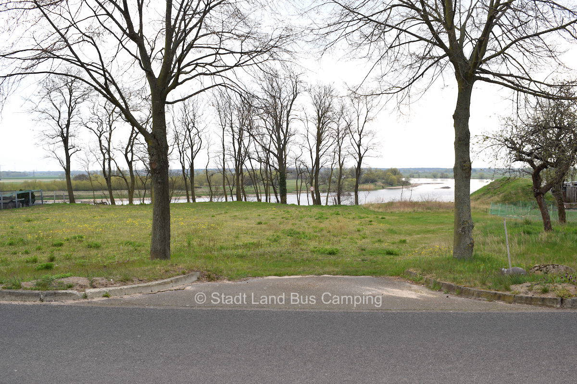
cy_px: 192
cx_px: 288
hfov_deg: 51.3
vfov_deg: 35.5
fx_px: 601
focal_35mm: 38
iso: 200
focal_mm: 25
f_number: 9
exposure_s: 1/320
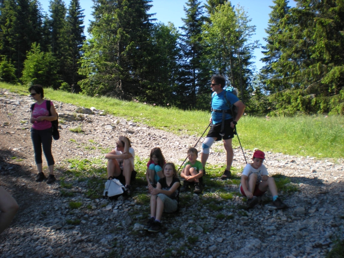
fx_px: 378
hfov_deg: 49.0
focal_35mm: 38
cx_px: 172
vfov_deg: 37.7
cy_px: 129
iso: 64
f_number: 4.6
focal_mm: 6.3
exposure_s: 1/172
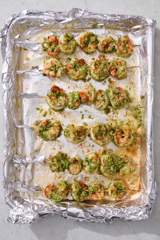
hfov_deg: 25.5
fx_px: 353
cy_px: 120
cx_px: 80
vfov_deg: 37.5
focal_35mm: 53
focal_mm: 53
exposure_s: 1/200
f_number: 14
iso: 500
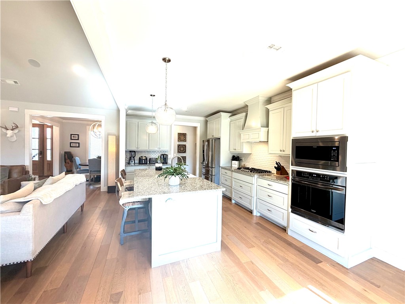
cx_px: 202
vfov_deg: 85.7
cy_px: 152
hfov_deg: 102.1
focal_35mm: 14
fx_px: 164
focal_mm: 2.22
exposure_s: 1/120
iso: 125
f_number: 2.2
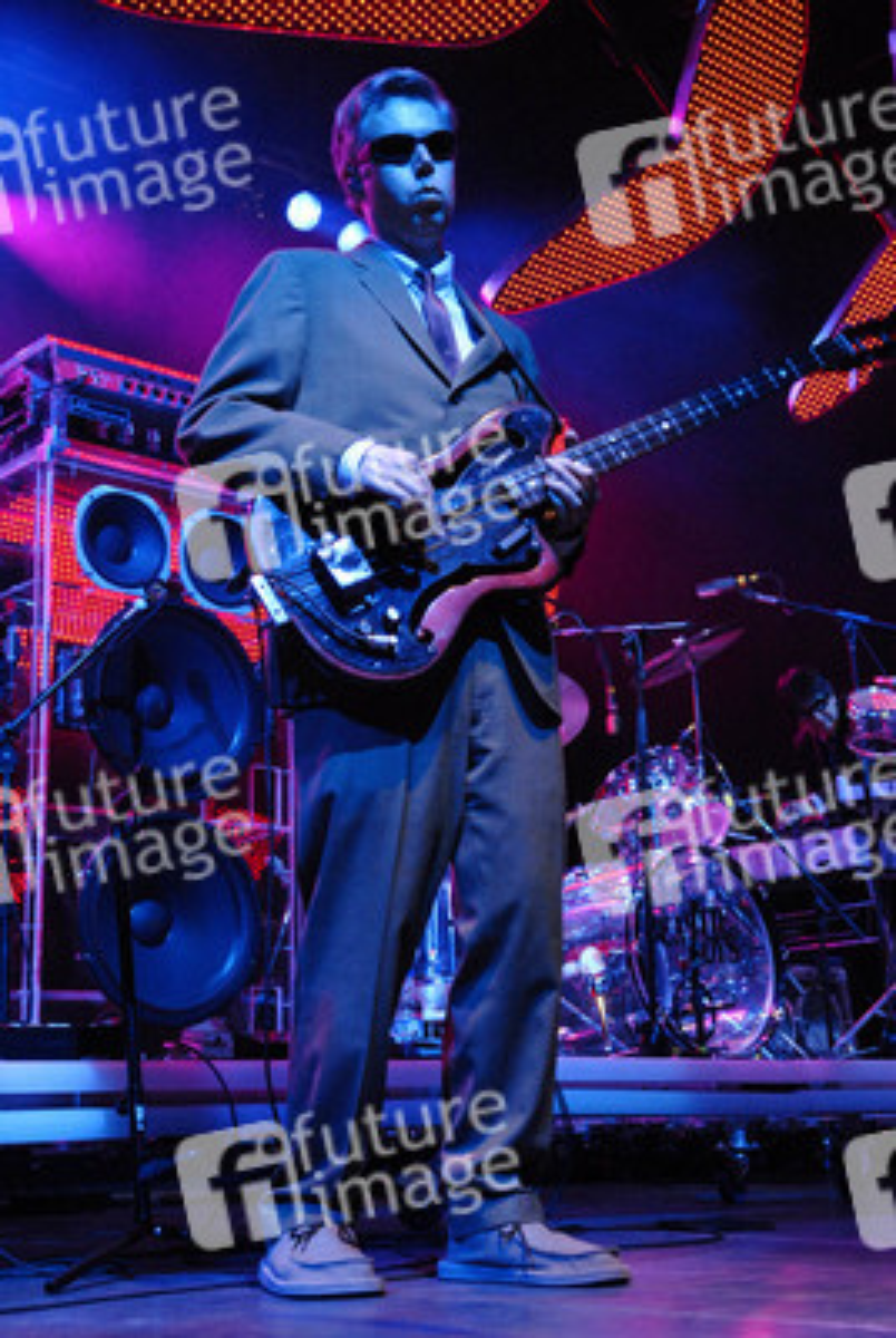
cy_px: 669
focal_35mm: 48
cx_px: 448
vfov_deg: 41.1
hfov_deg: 28.2
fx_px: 1786
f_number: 4
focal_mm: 32
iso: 800
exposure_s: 1/60
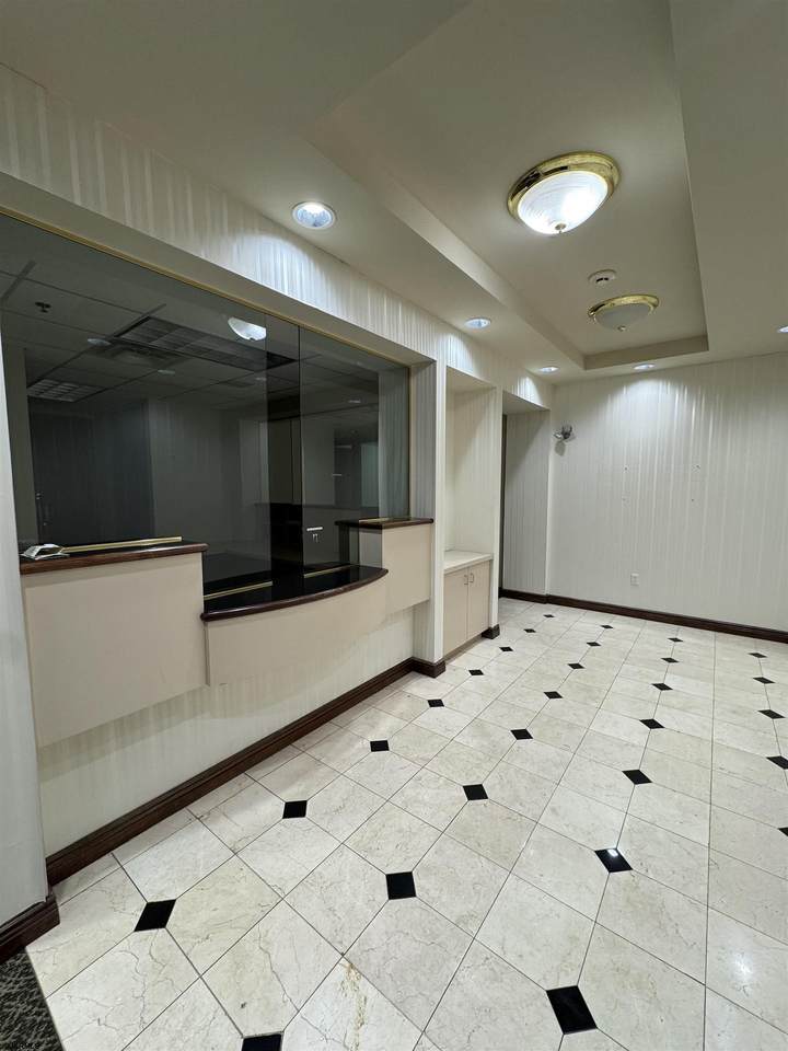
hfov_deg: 85.7
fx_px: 425
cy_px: 526
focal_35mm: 14
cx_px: 394
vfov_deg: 102.1
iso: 125
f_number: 2.2
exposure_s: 1/120
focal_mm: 2.22
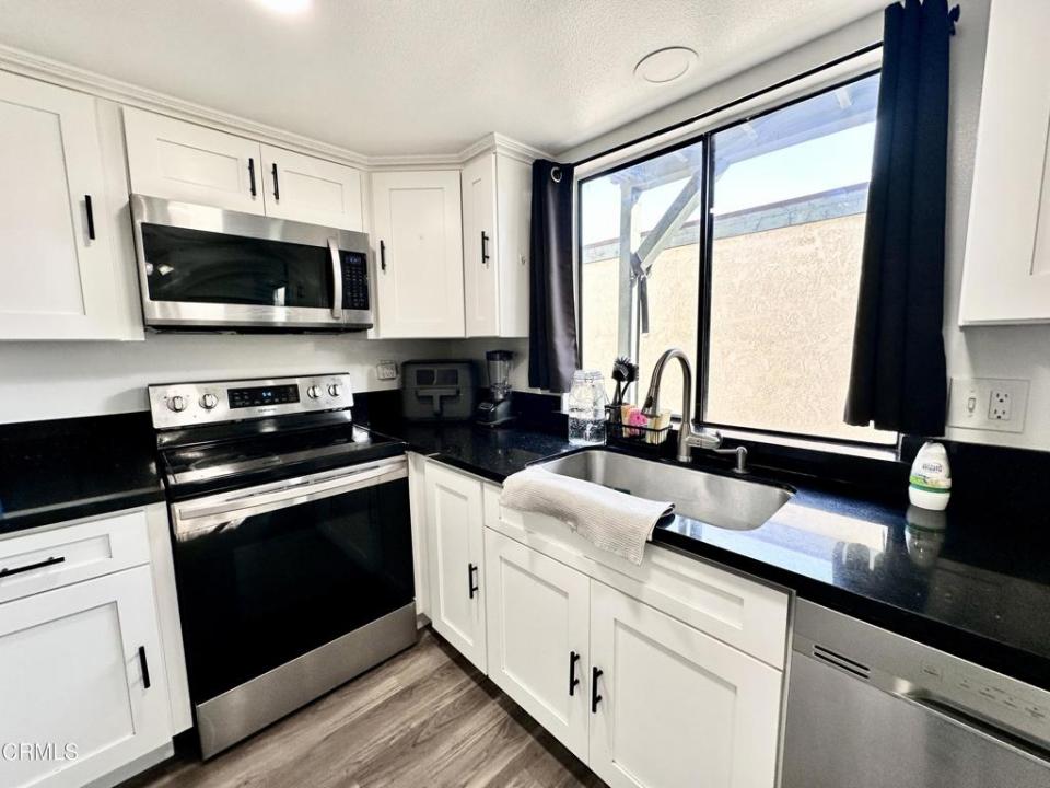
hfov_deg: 102.1
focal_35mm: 14
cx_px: 525
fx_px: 425
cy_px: 394
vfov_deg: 85.7
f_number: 2.2
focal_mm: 2.22
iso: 64
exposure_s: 1/120
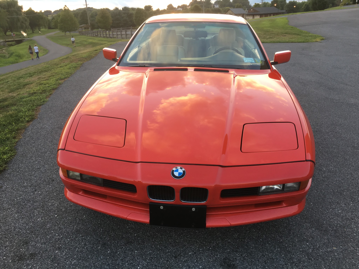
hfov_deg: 61.7
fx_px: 301
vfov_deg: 48.2
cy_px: 134
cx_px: 180
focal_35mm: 29
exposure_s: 1/120
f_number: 2.2
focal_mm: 4.15
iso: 40
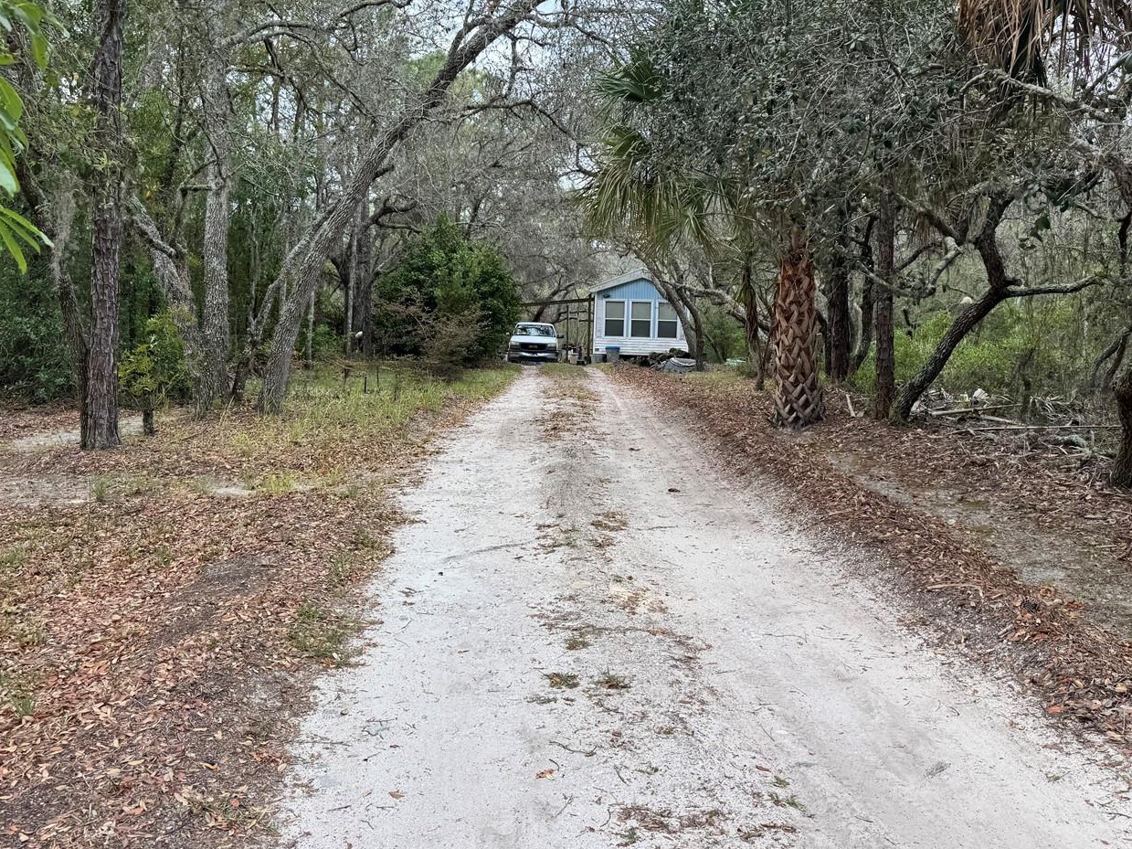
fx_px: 1014
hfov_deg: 58.3
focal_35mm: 31
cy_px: 379
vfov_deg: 45.4
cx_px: 602
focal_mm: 6.76
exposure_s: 1/715
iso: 80
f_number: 1.78
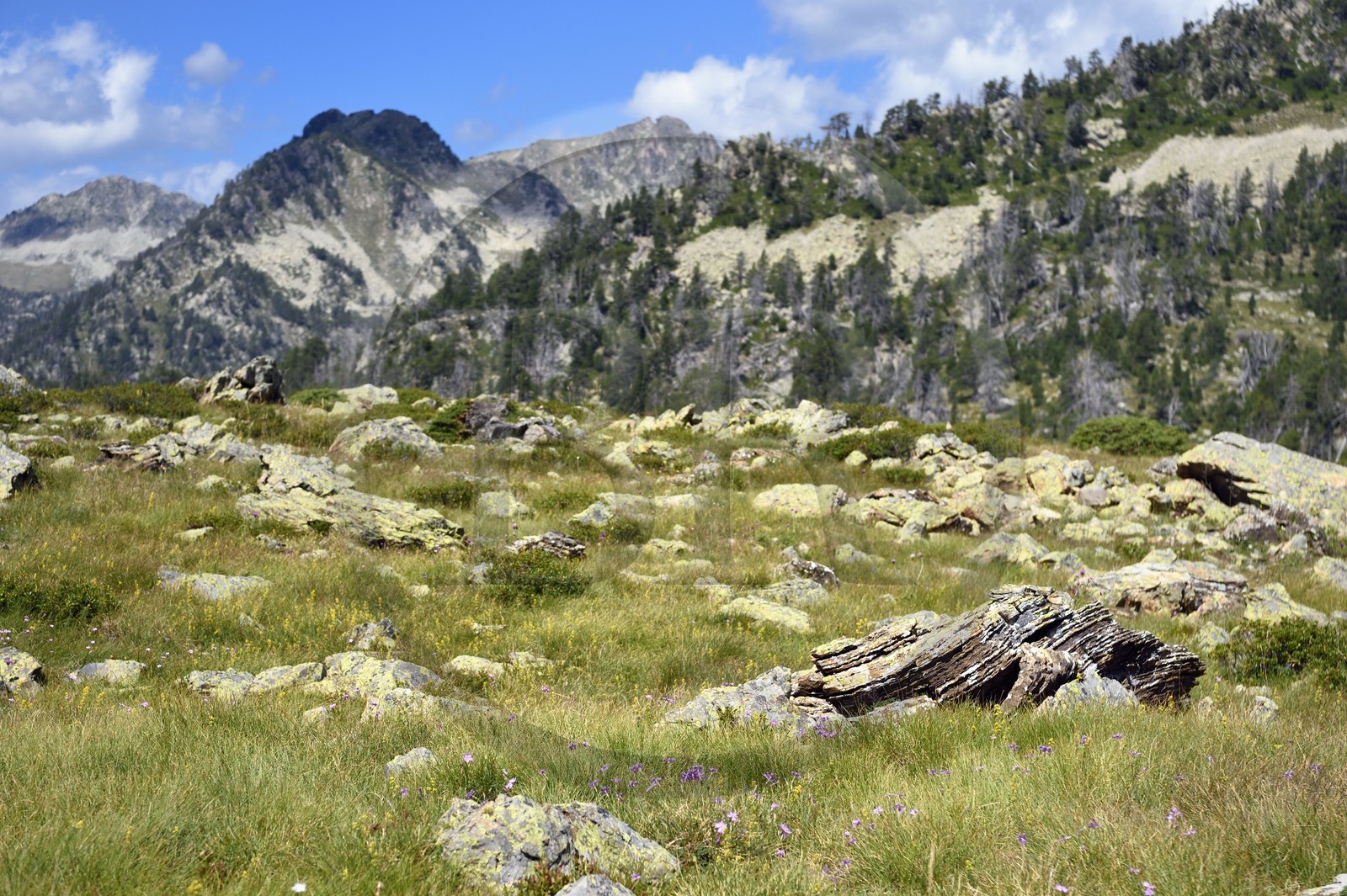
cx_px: 674
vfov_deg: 21.9
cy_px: 448
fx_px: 2319
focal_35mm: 62
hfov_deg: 32.4
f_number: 5
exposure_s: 1/1600
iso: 200
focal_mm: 62
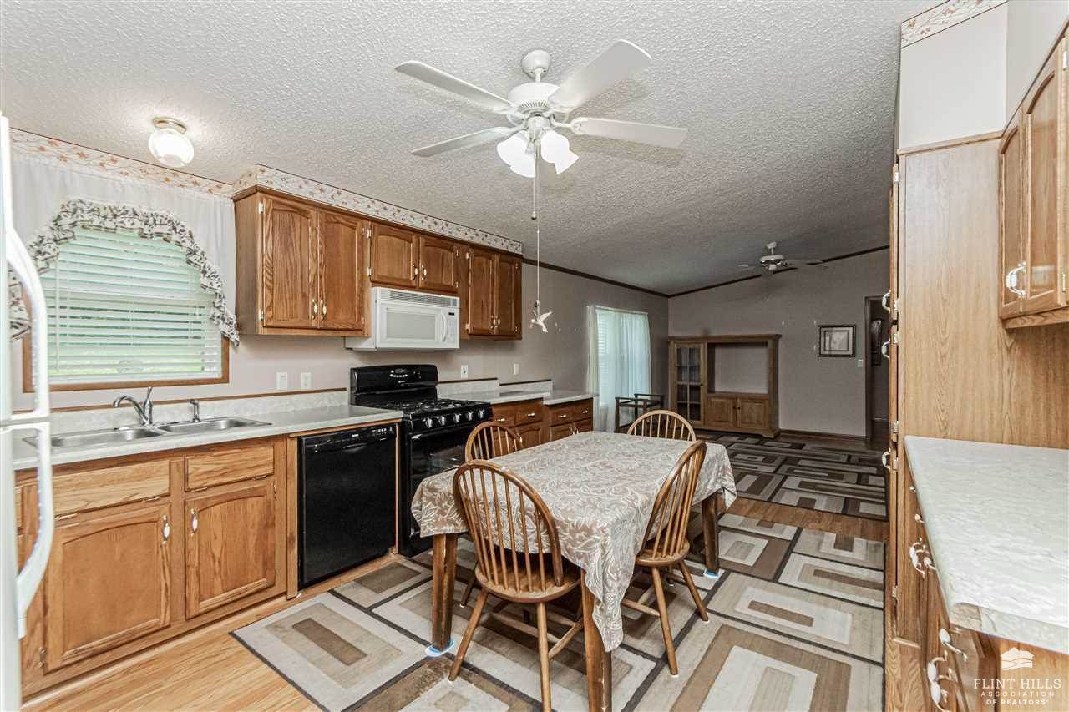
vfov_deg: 77.3
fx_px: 445
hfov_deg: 100.4
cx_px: 534
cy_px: 356
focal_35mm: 15
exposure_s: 1/60
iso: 2200
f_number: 14
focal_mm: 10
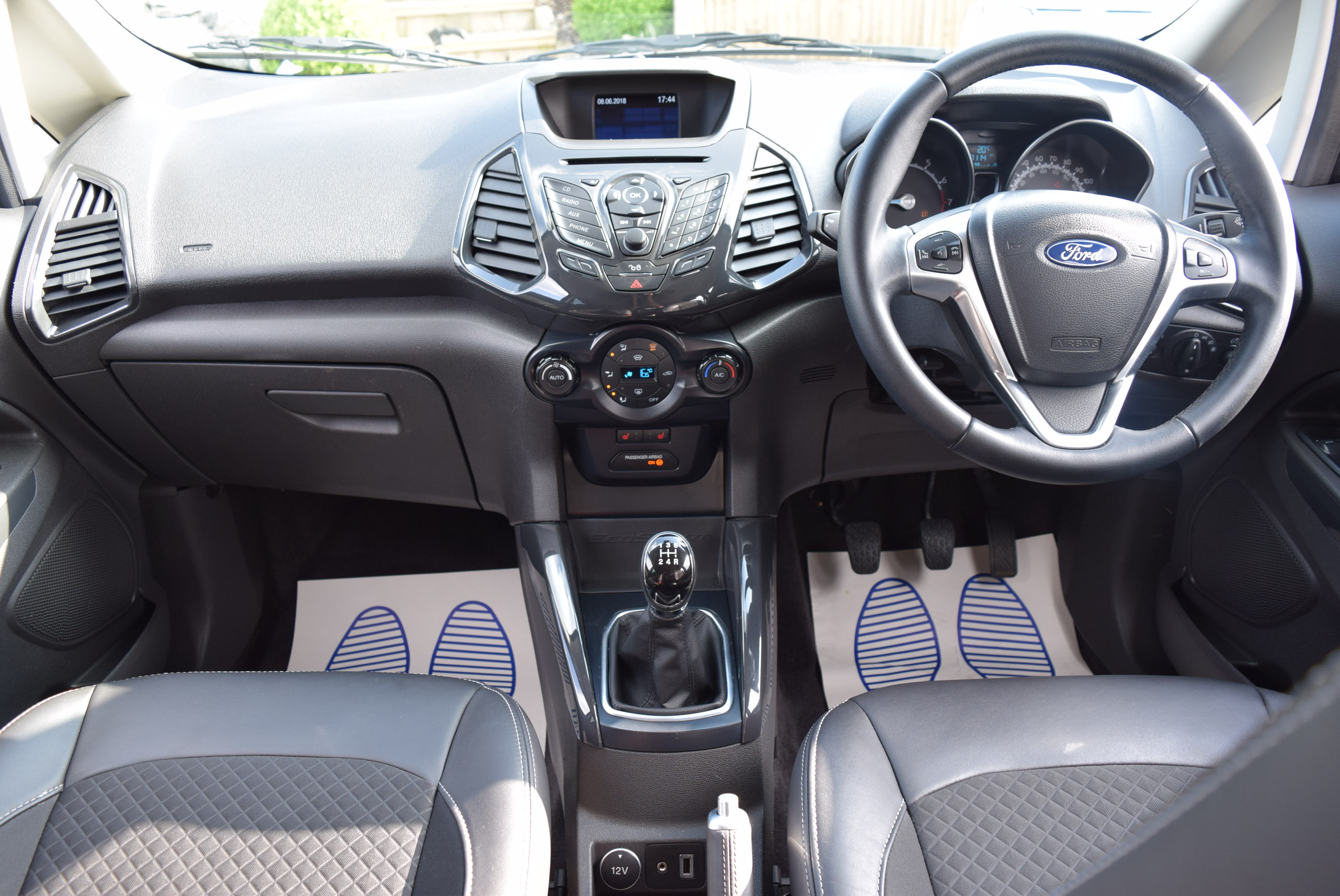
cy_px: 448
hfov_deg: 67.3
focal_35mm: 27
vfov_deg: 48.0
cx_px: 670
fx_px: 1006
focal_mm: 18
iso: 400
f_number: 5
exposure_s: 1/100
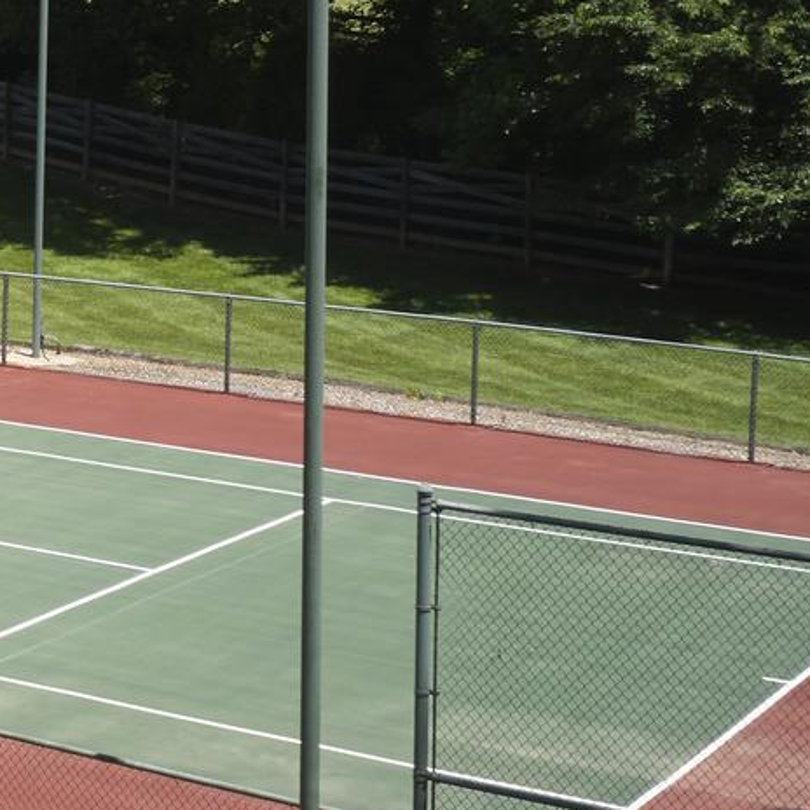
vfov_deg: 16.4
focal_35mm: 105
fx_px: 2780
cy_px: 100
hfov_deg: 14.7
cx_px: -592
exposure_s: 1/80
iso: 100
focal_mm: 10.26
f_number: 5.6
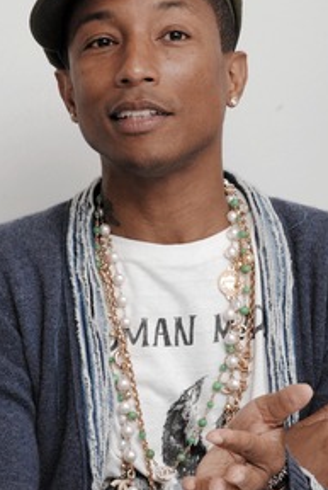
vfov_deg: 9.0
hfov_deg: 6.0
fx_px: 3118
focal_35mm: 229
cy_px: 208
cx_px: 163
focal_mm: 110
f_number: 13
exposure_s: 1/160
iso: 800
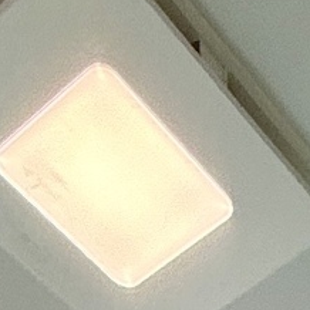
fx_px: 1327
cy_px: 1574
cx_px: 542
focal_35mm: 131
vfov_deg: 6.3
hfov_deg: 12.3
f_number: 2.2
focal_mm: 2.22
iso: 64
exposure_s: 1/229
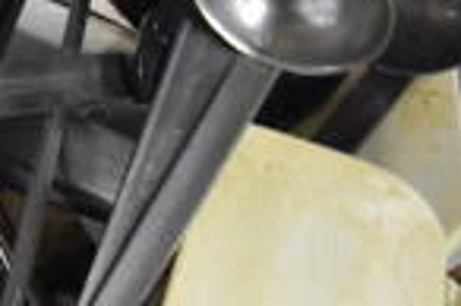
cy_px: 420
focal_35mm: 113
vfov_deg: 11.7
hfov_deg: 14.8
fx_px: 1445
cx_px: -467
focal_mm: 18
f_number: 3.5
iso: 2200
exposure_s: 1/30
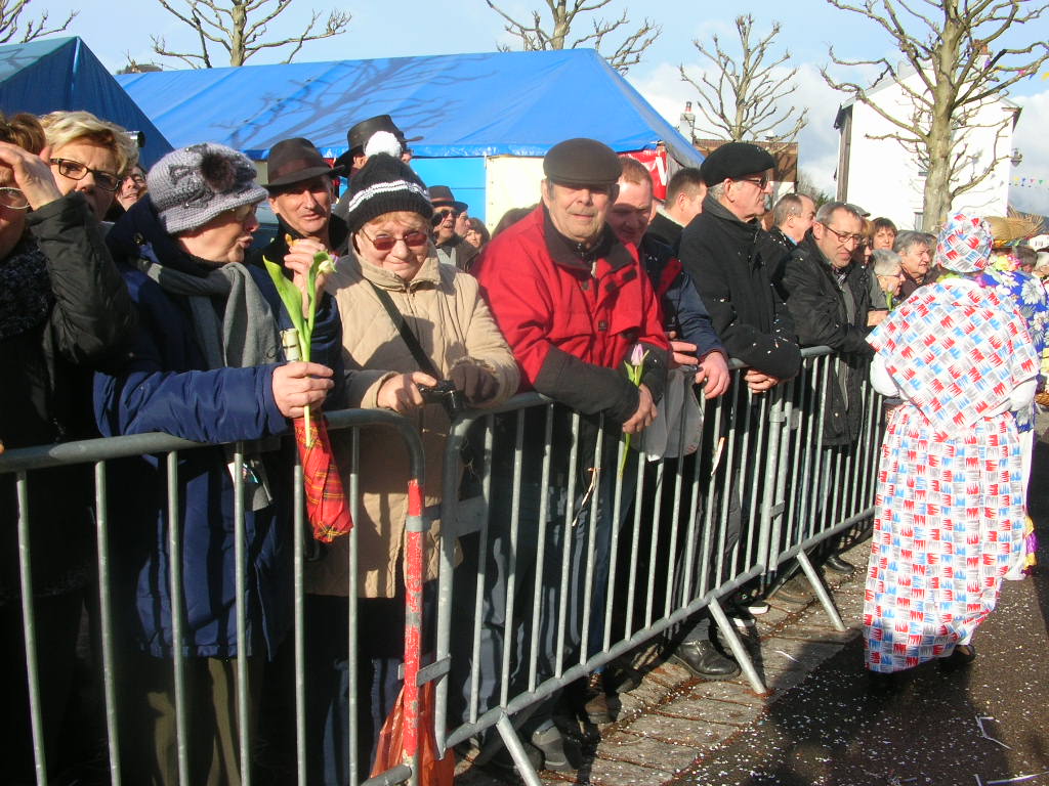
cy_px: 393
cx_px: 524
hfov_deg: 52.6
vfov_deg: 40.7
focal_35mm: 35
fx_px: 1061
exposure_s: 1/198
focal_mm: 5.8
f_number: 5.6
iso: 50
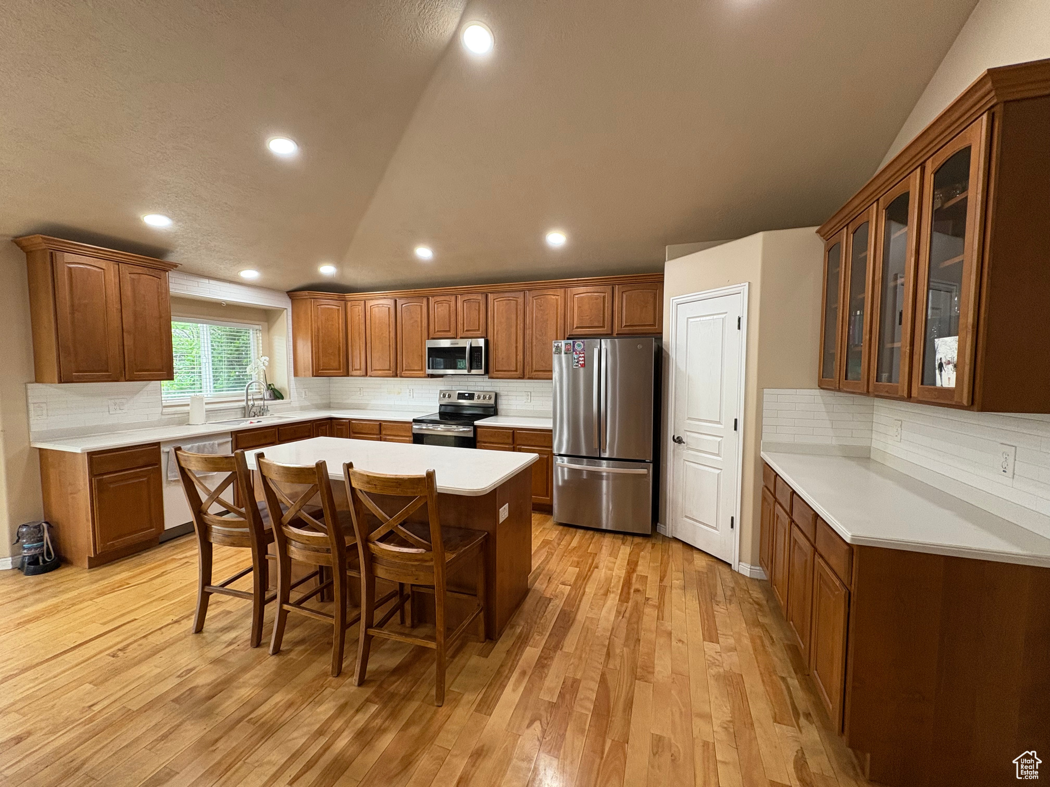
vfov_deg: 85.7
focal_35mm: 14
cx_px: 525
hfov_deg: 102.1
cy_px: 394
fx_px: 425
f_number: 2.2
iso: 200
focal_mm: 2.22
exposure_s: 1/60
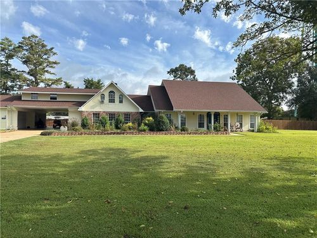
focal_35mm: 24
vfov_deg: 56.8
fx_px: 220
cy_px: 119
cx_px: 158
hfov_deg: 71.6
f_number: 1.78
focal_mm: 6.86
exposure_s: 1/4016
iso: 80
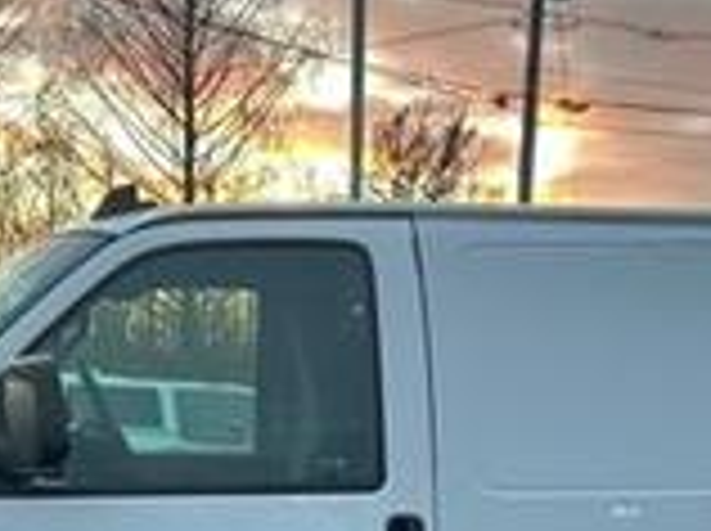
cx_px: 464
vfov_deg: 16.7
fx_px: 1702
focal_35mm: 83
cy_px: 693
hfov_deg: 23.5
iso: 40
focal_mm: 5.7
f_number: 1.5
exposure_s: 1/121
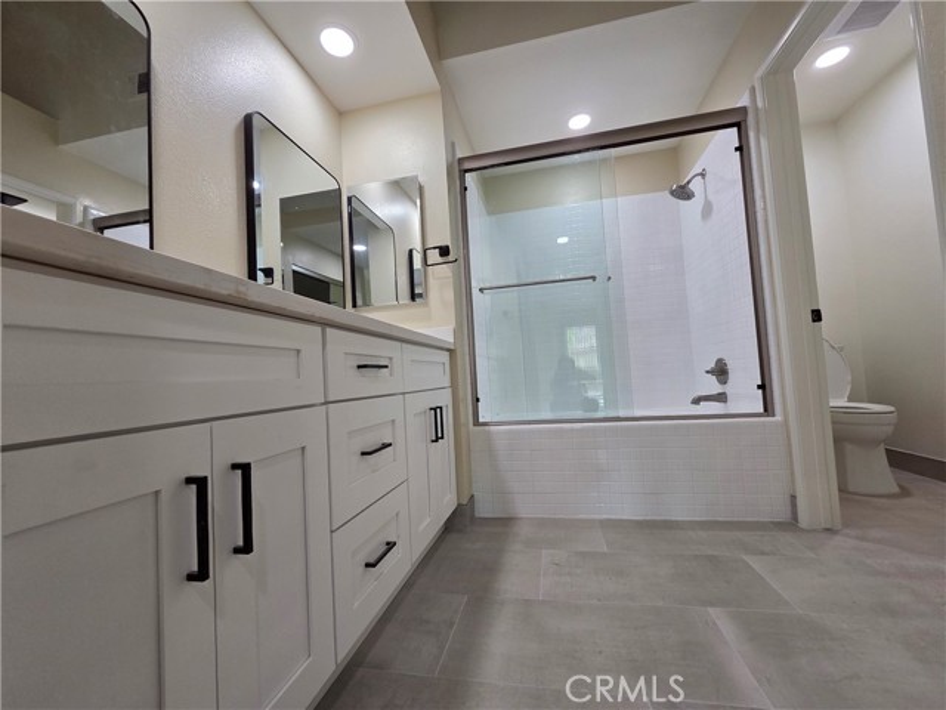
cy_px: 355
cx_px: 473
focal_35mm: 13
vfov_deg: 89.9
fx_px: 355
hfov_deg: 106.2
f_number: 2.2
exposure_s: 1/120
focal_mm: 2.2
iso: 250
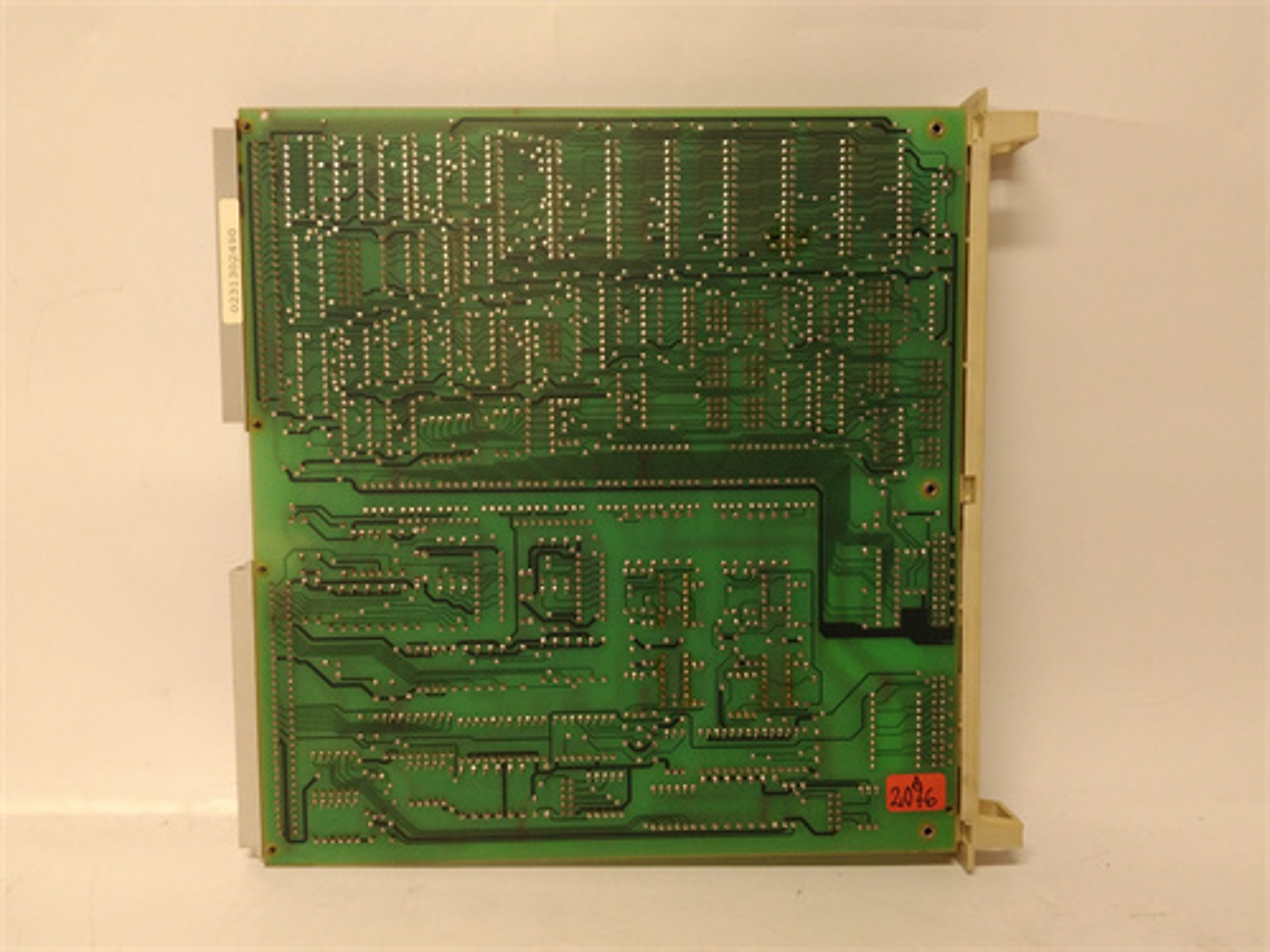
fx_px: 991
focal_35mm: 27
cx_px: 635
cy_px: 476
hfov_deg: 65.3
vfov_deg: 51.4
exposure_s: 1/33
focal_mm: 3.79
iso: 231
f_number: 2
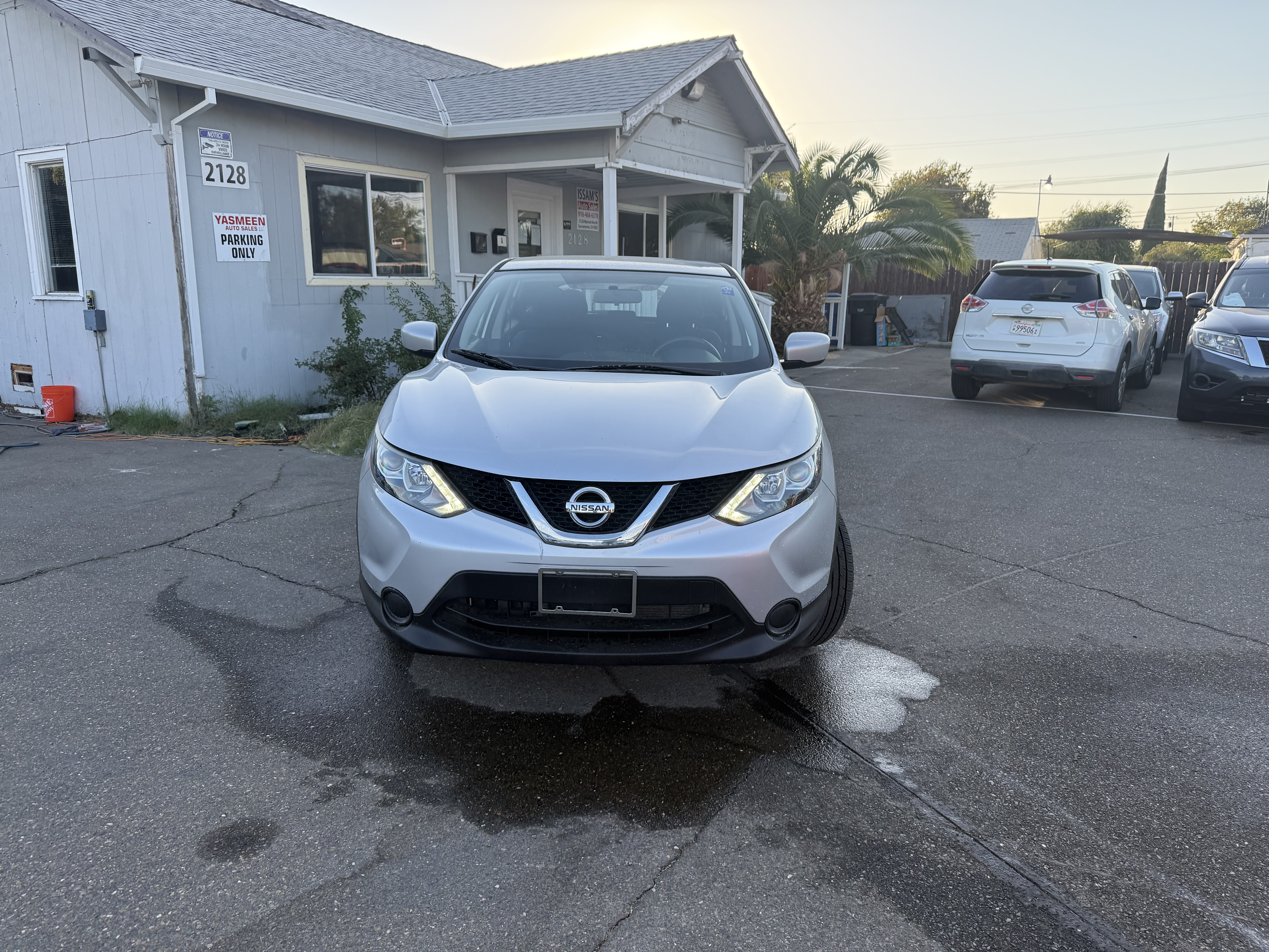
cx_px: 634
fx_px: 880
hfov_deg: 71.6
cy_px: 476
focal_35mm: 24
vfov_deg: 56.8
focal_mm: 6.76
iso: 100
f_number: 1.78
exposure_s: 1/1091
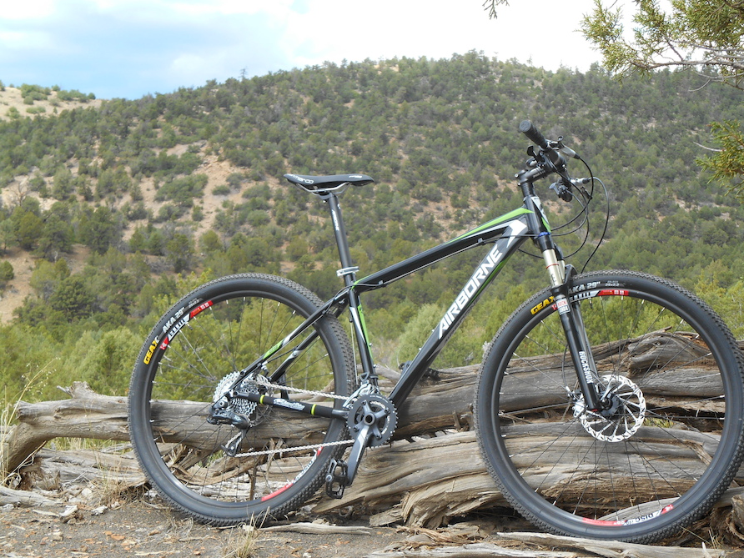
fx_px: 1505
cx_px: 426
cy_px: 311
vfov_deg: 21.0
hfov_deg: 27.7
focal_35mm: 70
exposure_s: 1/250
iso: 80
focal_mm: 10.9
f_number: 4.4
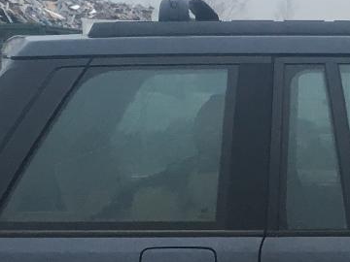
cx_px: 559
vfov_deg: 11.3
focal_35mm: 129
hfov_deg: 14.1
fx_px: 1304
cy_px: 280
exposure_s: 1/33
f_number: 2.2
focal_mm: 4.15
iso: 25
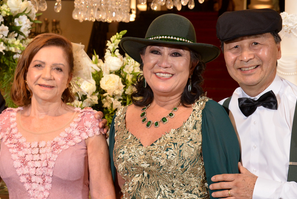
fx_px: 760
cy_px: 149
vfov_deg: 14.8
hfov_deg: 22.0
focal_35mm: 92
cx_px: 90
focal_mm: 46
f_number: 6.3
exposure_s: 1/100
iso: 1600
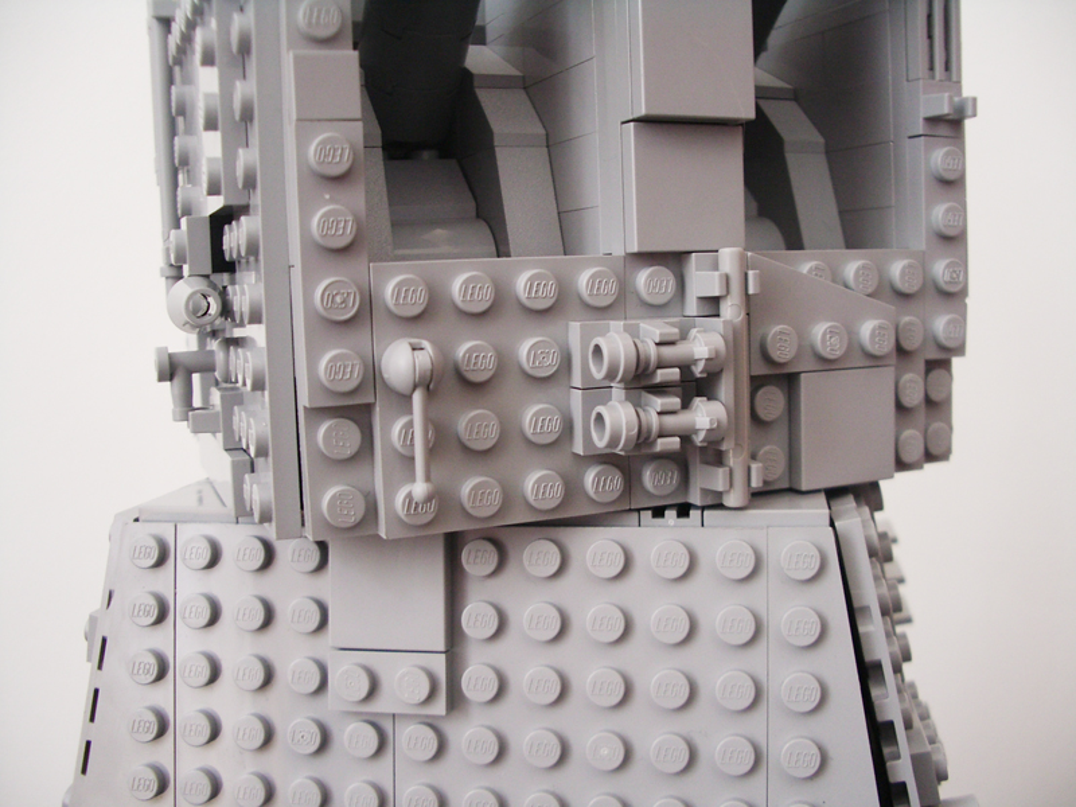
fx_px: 1088
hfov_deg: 52.6
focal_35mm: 35
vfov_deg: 40.7
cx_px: 538
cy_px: 404
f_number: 2.6
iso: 100
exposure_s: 1/20
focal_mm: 5.8
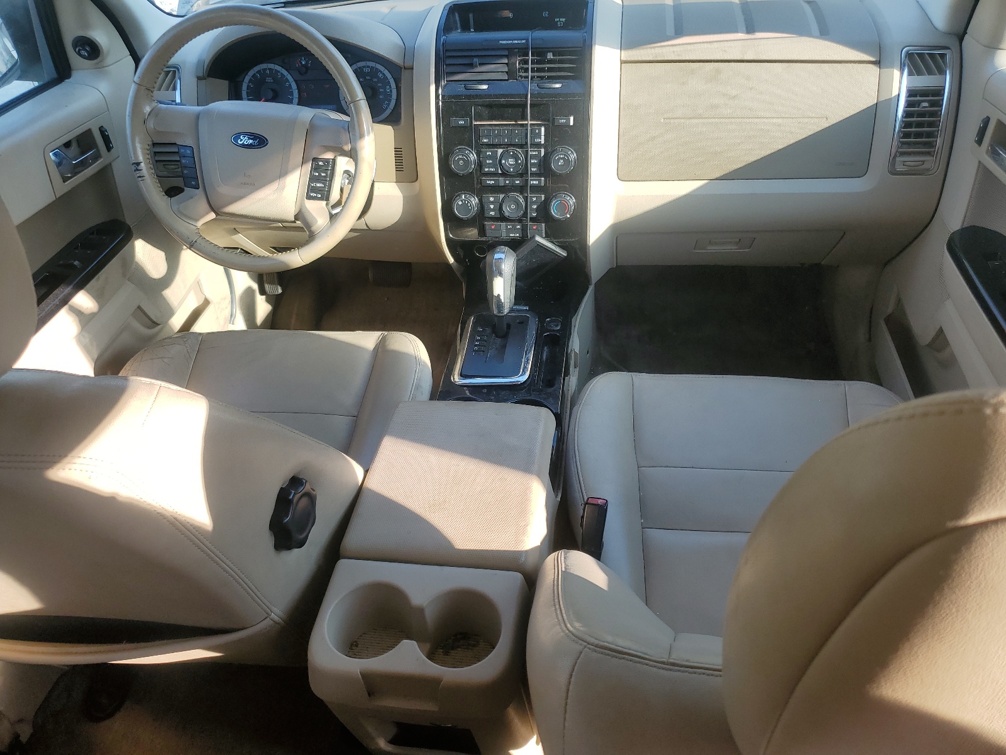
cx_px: 503
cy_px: 378
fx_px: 756
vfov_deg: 53.1
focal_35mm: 26
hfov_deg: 67.3
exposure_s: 1/500
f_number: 1.5
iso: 50
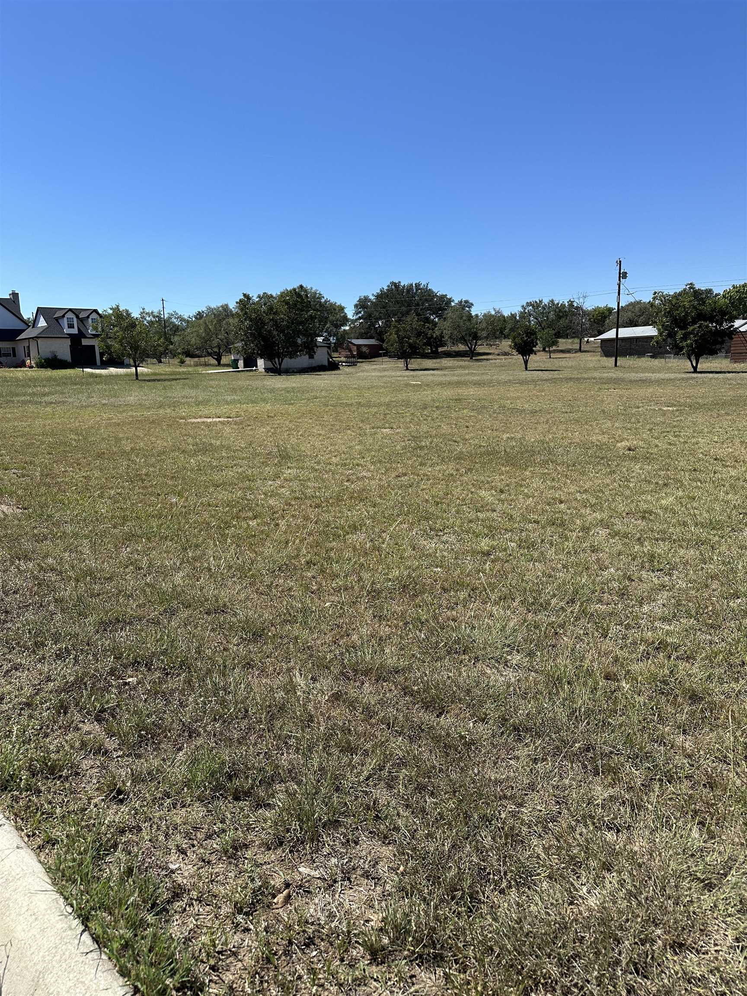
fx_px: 691
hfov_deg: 56.8
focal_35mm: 24
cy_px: 498
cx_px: 374
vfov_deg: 71.6
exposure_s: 1/4545
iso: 80
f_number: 1.78
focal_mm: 6.86
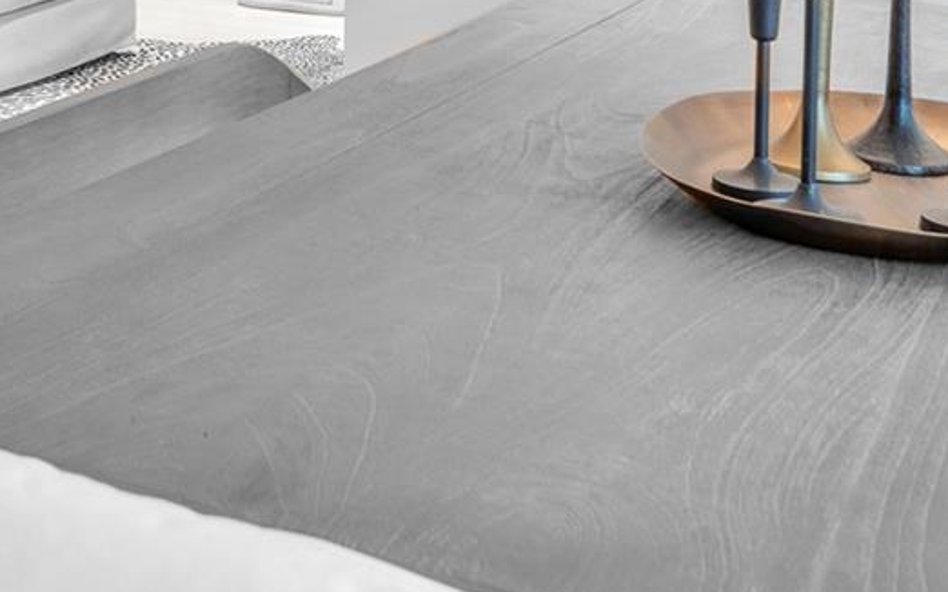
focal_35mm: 75
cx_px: -74
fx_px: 1937
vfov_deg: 15.8
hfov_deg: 25.6
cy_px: -319
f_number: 9
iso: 320
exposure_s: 1/1.67
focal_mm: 24
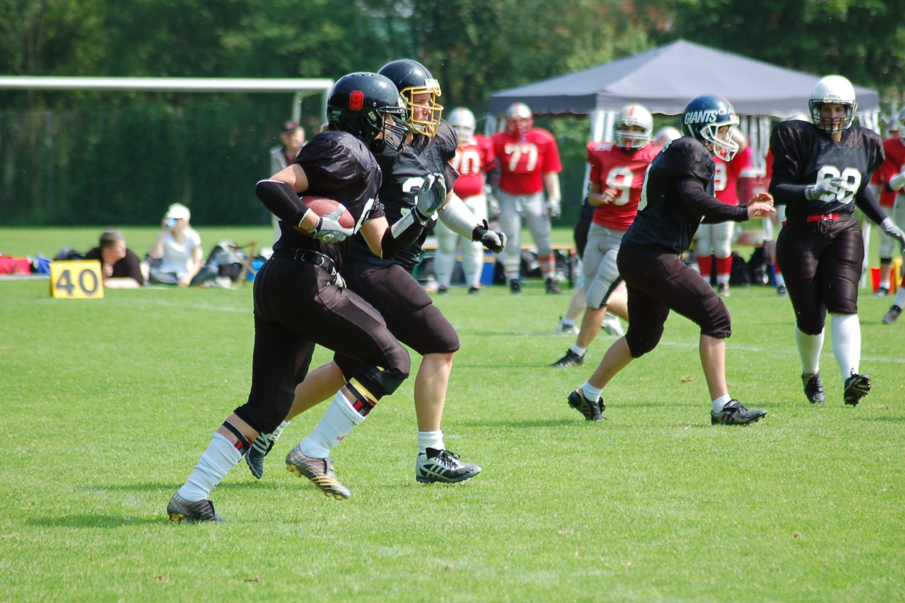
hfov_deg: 9.1
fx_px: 5706
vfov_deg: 6.1
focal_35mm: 227
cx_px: 451
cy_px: 301
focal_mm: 150
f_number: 4.5
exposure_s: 1/1000
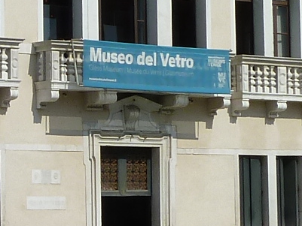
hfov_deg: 10.5
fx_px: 1614
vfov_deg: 8.0
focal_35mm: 185
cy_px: 98
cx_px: -48
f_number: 5.6
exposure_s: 1/640
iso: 80
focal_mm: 4.7
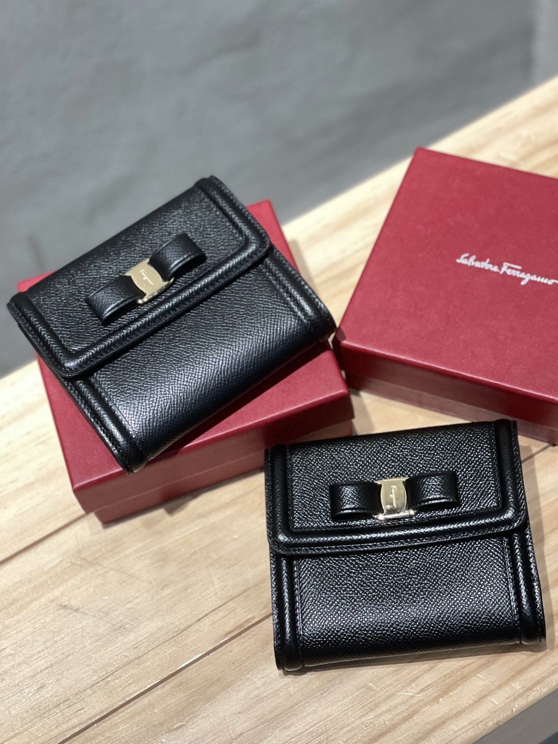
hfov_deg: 23.3
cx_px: 322
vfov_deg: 30.7
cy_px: 381
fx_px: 1354
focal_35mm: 63
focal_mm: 6
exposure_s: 1/100
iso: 160
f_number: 2
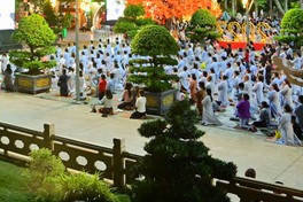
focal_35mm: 59
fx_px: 497
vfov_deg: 21.5
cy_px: -36
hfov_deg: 32.8
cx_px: 52
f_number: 4
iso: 3200
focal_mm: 24
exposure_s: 1/60
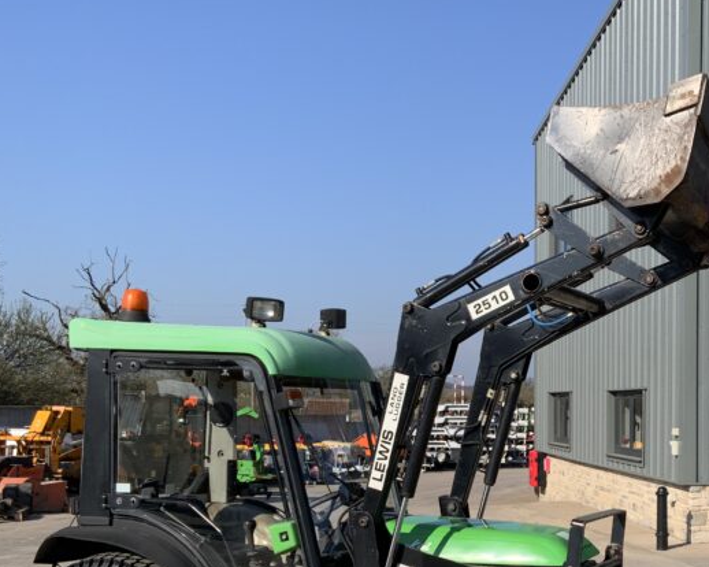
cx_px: 519
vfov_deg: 26.7
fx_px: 1175
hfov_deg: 33.0
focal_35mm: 56
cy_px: 442
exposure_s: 1/1786
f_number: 1.8
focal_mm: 3
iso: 16
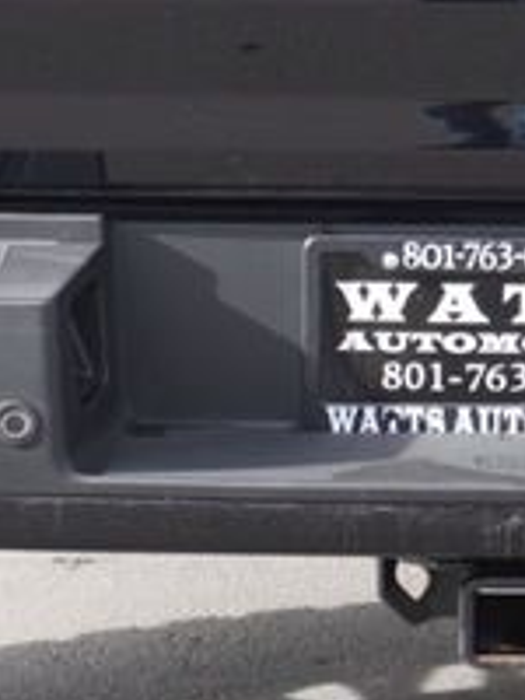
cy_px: -98
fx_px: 3579
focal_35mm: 177
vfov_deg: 11.0
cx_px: 500
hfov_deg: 8.4
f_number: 5
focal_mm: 24
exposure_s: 1/100
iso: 100
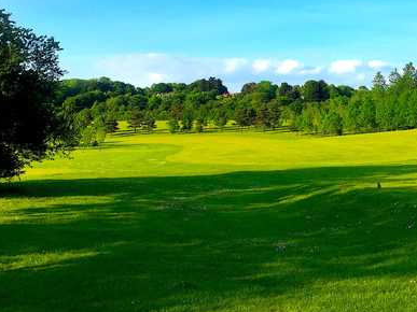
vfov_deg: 29.7
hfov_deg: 39.6
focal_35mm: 48
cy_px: 74
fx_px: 578
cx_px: 235
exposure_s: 1/1014
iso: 32
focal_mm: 4.15
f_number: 2.2
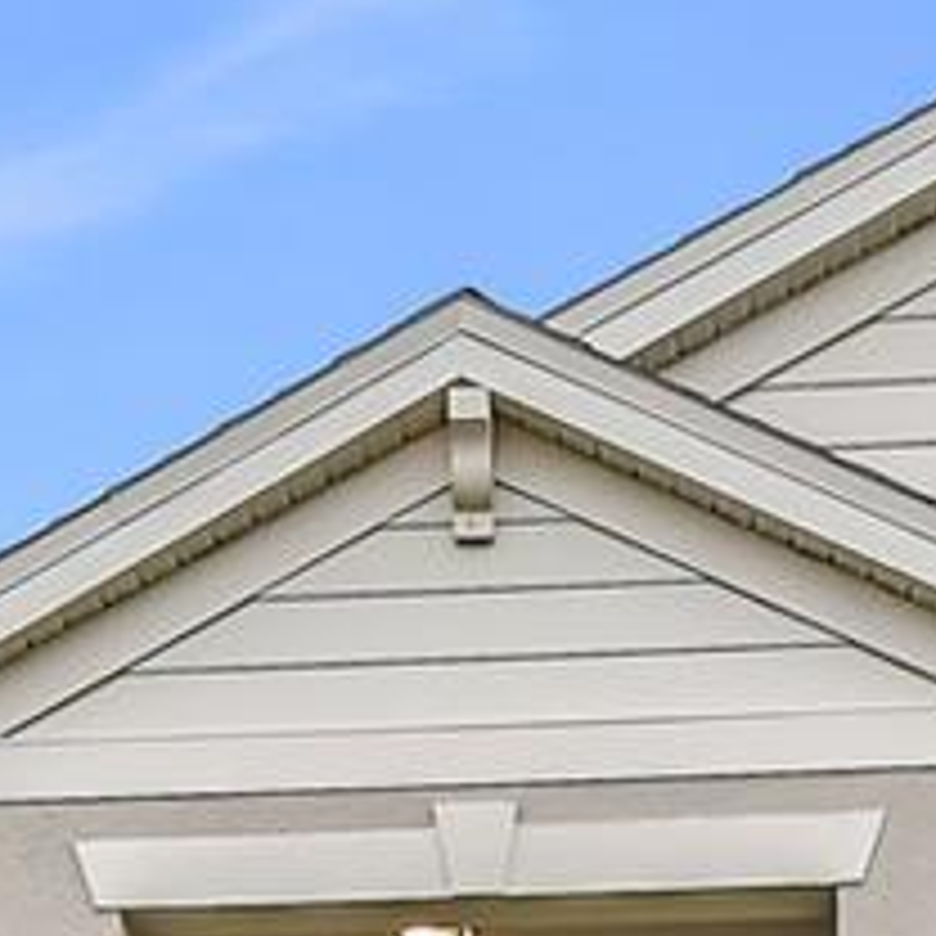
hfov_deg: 17.7
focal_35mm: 98
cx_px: 675
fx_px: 2998
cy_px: 1786
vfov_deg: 15.0
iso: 100
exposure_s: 1/100
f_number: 7.1
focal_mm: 10
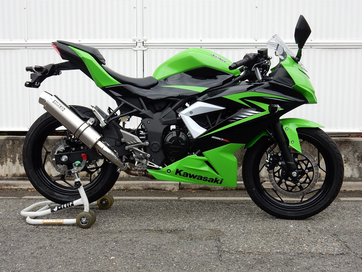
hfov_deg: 43.9
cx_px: 181
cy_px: 136
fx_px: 450
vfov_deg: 33.6
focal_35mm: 43
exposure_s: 1/100
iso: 125
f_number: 4.2
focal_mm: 7.6
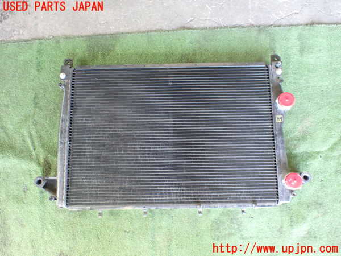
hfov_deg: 60.0
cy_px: 128
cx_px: 170
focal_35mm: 30
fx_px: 296
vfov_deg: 46.8
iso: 800
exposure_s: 1/40
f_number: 2.3
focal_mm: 5.4
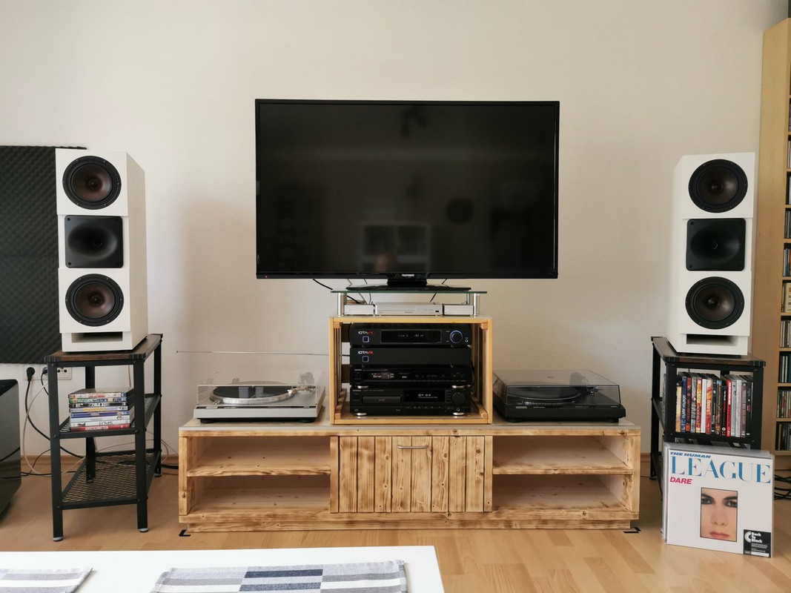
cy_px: 296
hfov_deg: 65.3
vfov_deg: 51.3
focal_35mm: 27
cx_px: 396
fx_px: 617
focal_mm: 5.56
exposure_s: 1/100
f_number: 1.6
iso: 200
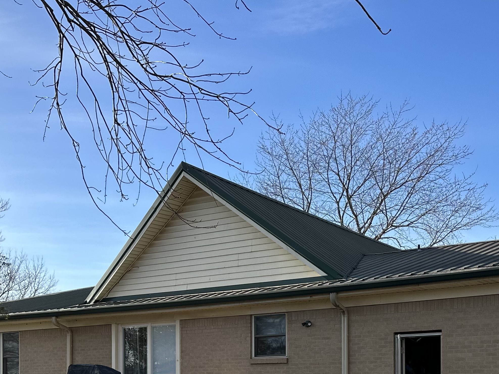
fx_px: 706
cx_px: 311
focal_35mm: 49
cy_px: 378
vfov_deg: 27.9
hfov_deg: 38.7
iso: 80
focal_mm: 6.86
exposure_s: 1/2353
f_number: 1.78
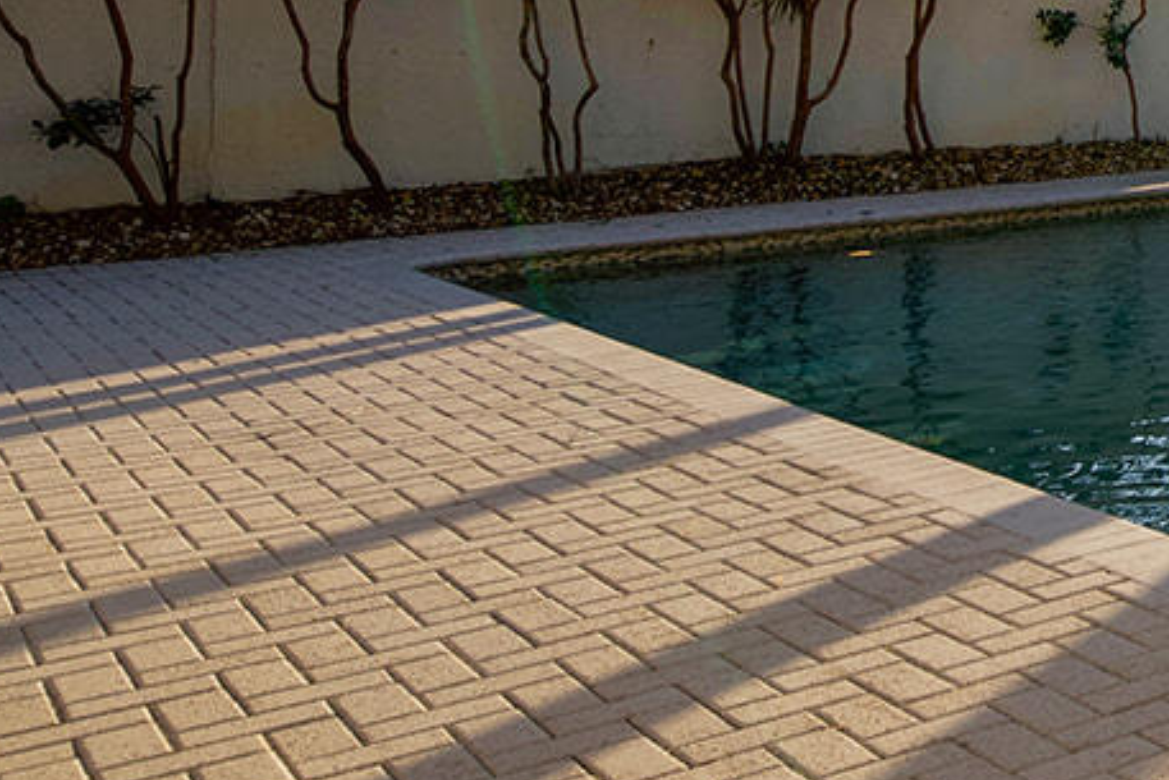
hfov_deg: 25.6
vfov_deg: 22.4
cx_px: 1765
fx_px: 1876
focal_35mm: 58
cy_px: -49
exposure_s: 1/400
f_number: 7.1
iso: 100
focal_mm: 16.5
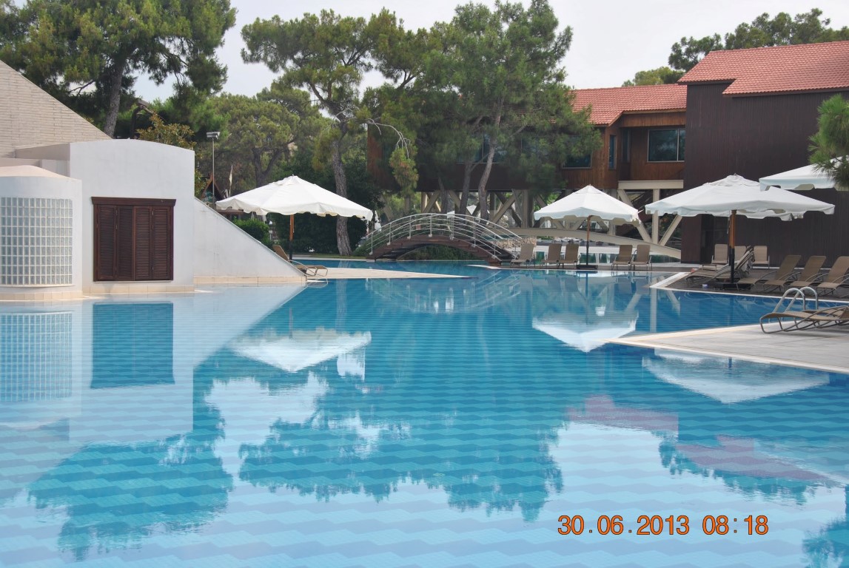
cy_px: 284
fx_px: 1275
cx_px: 424
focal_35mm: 54
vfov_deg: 25.1
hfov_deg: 36.8
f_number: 7.1
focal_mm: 36
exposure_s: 1/200
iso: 100
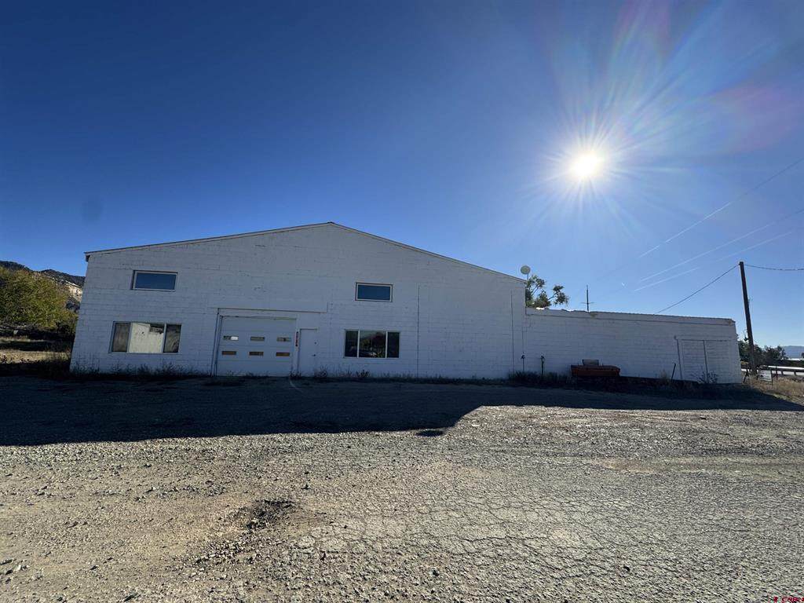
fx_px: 325
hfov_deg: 102.1
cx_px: 402
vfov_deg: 85.7
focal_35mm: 14
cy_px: 302
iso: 50
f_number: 2.2
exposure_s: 1/2342
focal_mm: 2.22
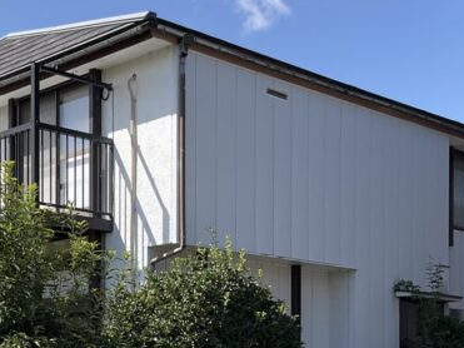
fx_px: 1005
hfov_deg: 26.0
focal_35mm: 75
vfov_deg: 19.0
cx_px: 199
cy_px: 368
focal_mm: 3
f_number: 1.8
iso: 25
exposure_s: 1/1626
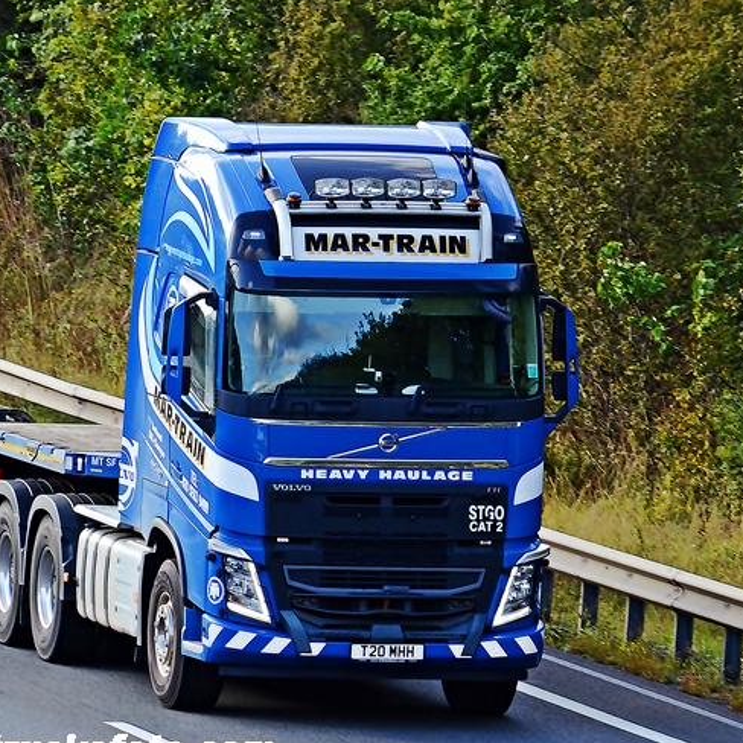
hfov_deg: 3.5
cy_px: 379
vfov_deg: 3.5
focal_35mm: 501
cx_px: 241
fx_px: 12166
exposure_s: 1/400
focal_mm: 240
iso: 800
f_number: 8
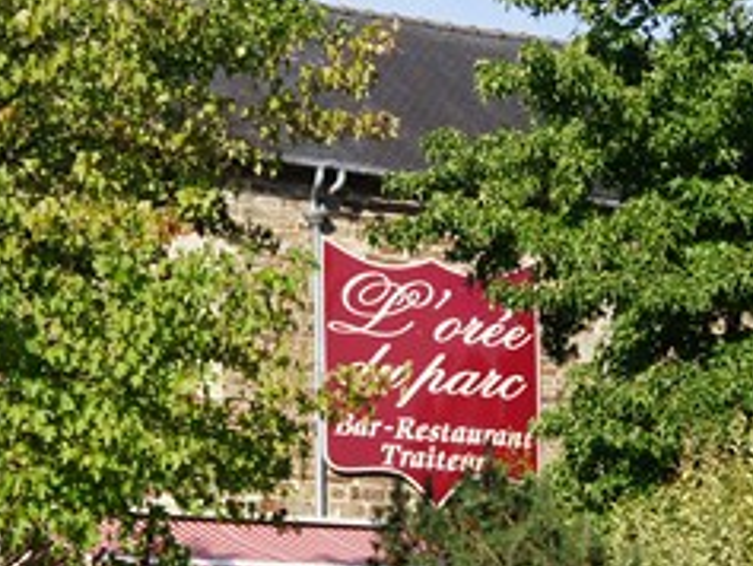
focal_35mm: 146
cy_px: 362
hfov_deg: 13.5
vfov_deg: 10.2
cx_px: 286
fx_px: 3178
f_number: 13
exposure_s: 1/100
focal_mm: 30
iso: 100
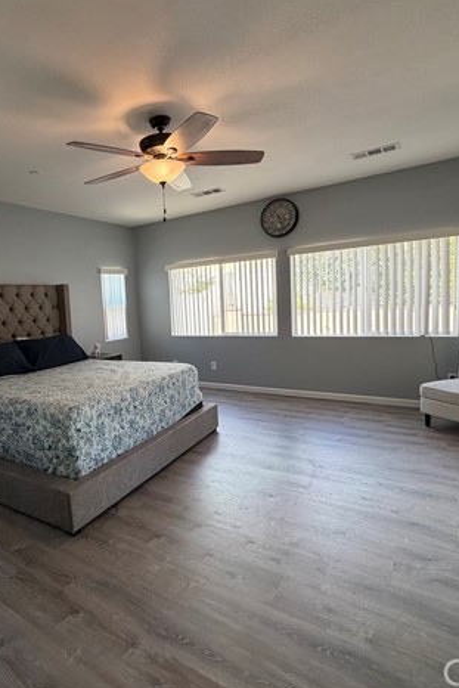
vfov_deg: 84.0
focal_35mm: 20
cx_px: 155
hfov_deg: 60.6
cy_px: 340
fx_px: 382
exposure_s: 1/120
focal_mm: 2.22
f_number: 2.2
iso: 160
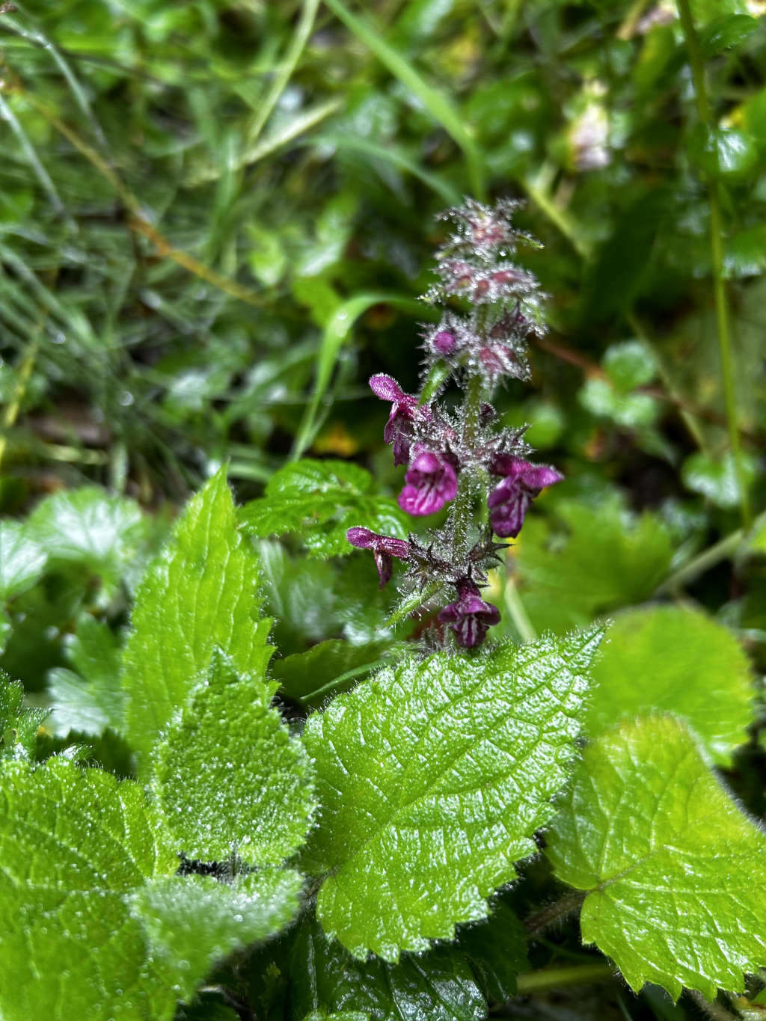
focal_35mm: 26
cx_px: 383
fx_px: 767
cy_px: 510
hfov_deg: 53.1
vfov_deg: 67.3
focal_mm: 5.7
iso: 80
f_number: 1.5
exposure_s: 1/121
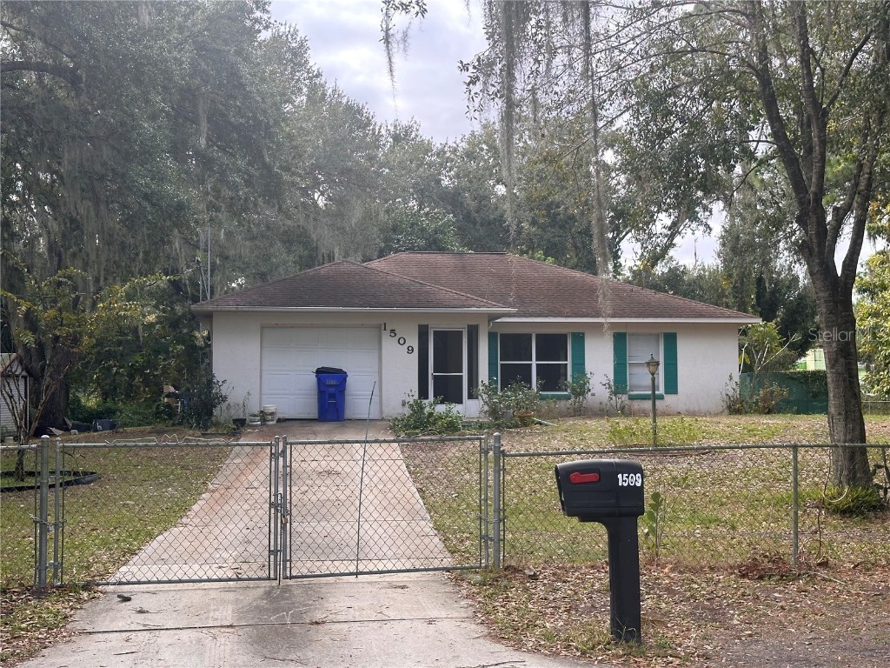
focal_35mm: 48
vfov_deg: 30.3
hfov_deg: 39.7
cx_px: 445
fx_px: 1234
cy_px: 334
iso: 64
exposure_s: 1/435
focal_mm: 6.86
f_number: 1.78
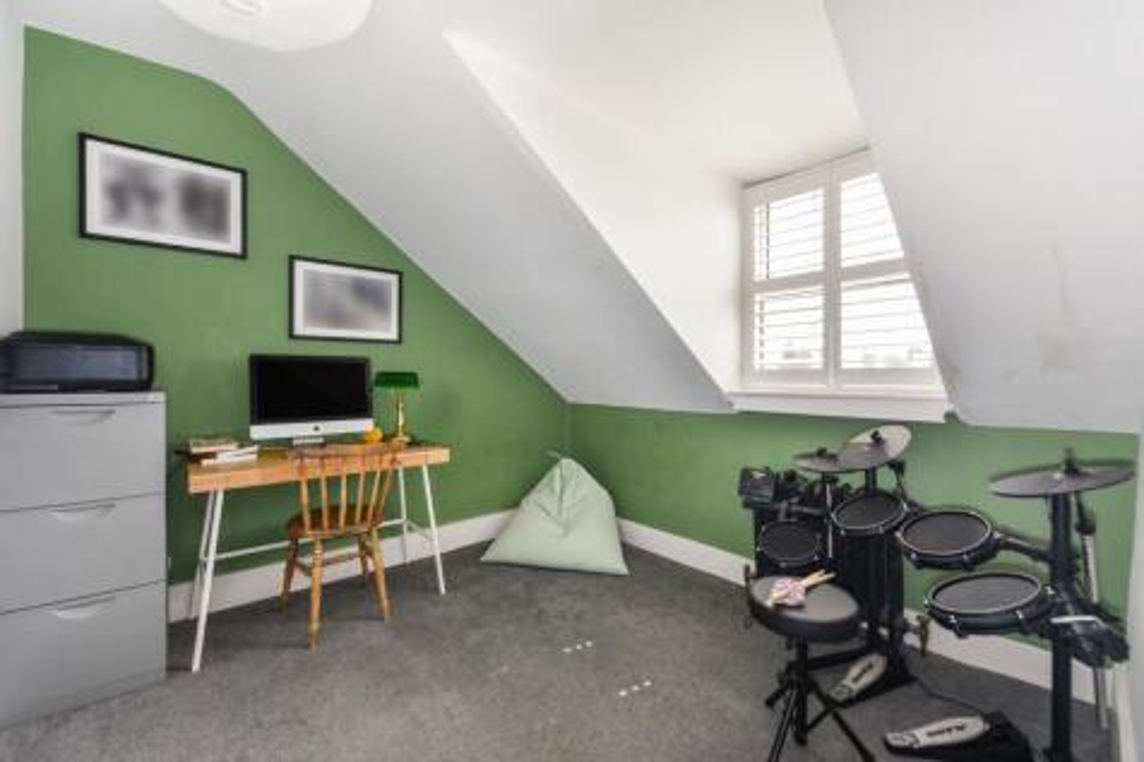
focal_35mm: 14
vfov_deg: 81.2
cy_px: 381
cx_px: 572
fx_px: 445
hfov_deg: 104.3
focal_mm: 14
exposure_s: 1/60
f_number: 8
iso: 400
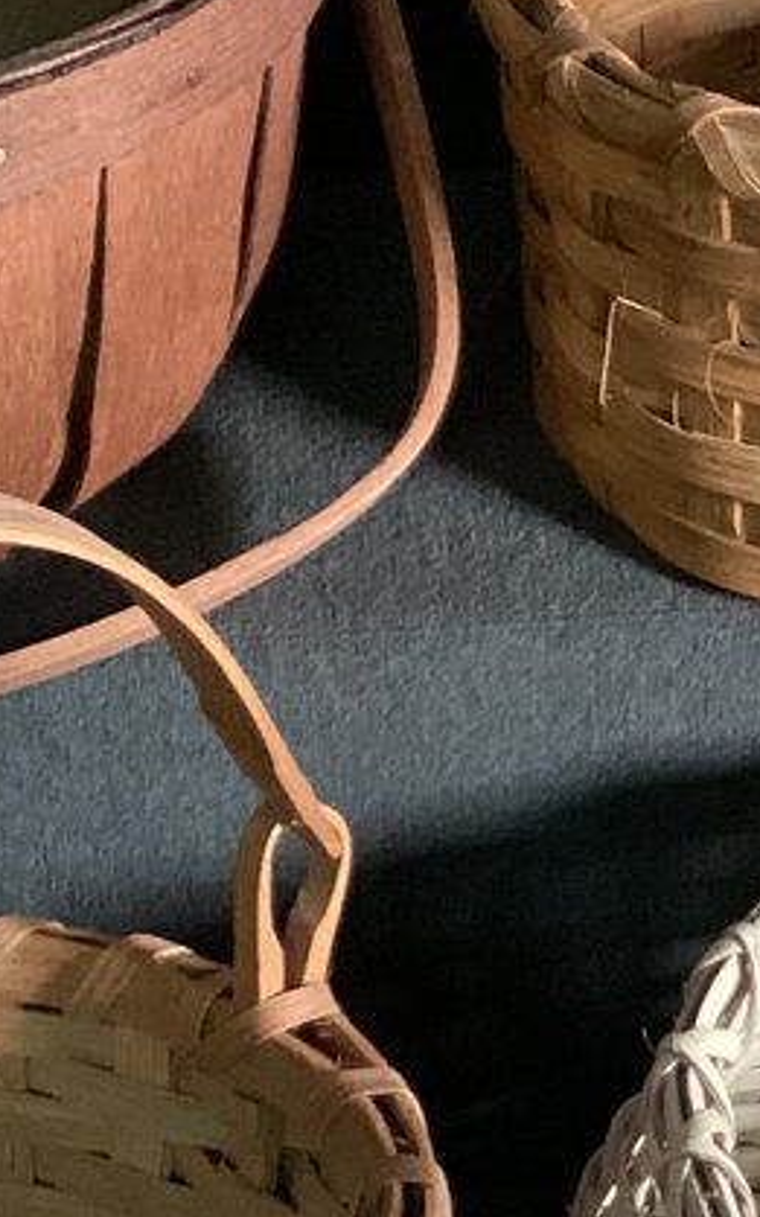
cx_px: 925
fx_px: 3946
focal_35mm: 119
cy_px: 546
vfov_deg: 17.5
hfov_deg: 10.8
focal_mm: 3.3
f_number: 2.4
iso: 250
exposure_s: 1/40
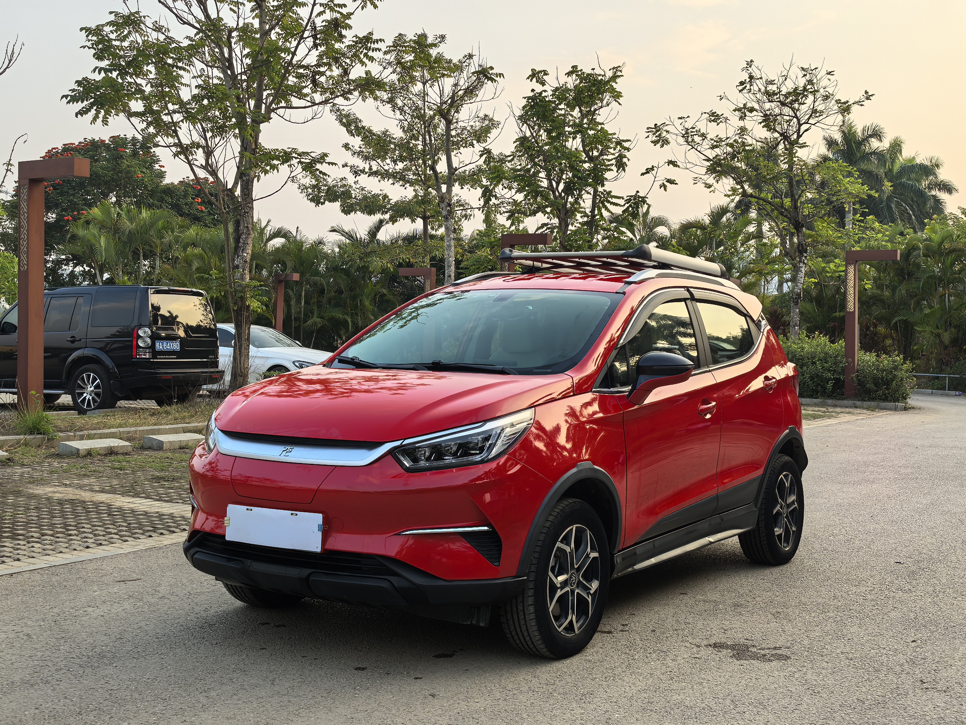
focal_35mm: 42
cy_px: 362
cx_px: 483
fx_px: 1172
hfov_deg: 44.8
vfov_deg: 34.3
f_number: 2
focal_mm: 6.98
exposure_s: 1/490
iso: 50
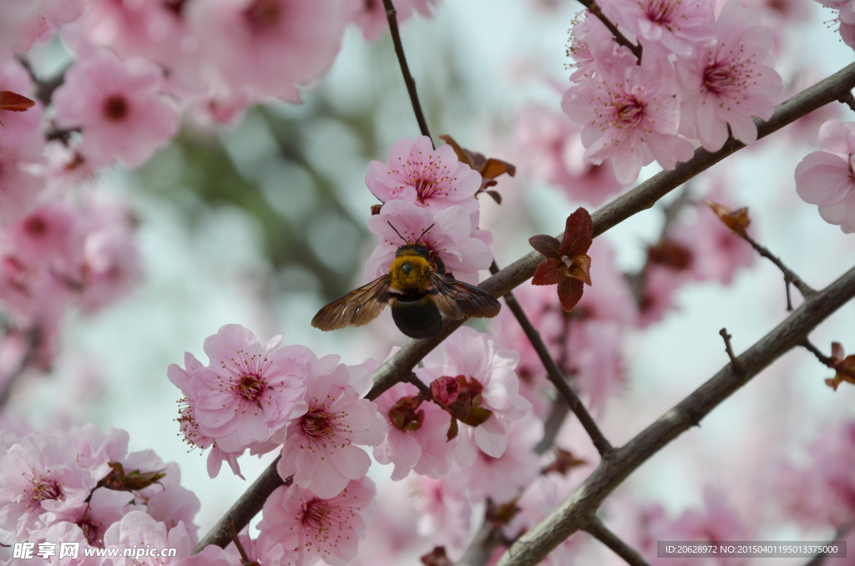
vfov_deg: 8.7
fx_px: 3732
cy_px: 283
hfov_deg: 13.1
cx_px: 428
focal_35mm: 158
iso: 140
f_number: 8
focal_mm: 105
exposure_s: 1/250
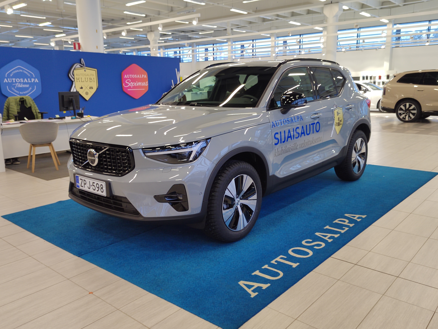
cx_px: 219
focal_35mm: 30
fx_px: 380
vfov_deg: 46.8
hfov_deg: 60.0
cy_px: 164
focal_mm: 5.52
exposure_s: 1/50
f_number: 1.9
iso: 594
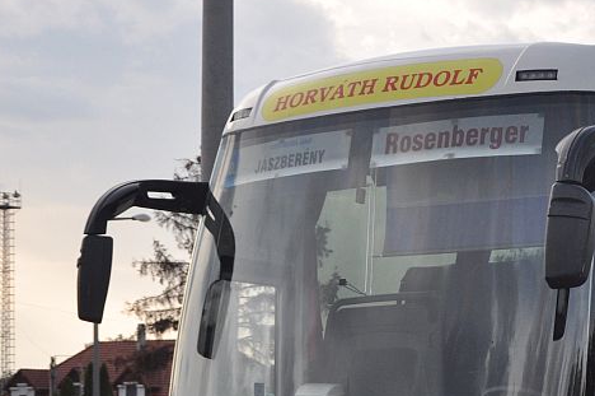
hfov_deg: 19.2
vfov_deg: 13.2
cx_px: 610
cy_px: 357
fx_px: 1701
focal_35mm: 103
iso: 400
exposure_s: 1/1000
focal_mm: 30
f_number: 4.2
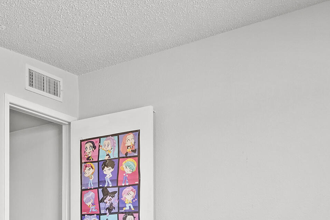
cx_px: 53
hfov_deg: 41.2
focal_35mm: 45
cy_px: 242
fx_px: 412
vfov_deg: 27.4
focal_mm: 16
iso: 250
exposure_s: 1/2
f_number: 8
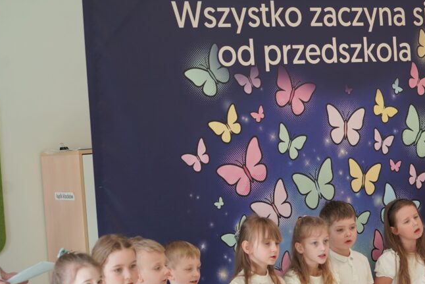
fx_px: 1311
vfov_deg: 12.3
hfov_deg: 18.3
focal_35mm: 111
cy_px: 209
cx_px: 295
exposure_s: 1/160
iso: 400
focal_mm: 70
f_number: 4
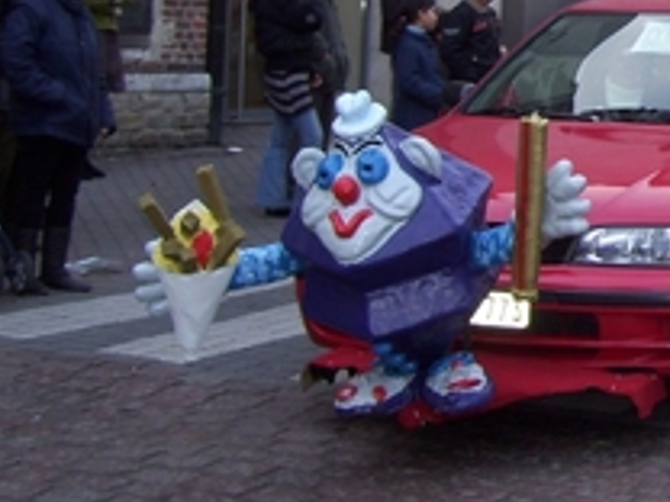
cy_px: -21
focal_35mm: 104
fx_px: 2013
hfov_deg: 17.8
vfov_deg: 14.0
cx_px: 838
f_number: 2.7
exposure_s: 1/60
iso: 80
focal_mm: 6
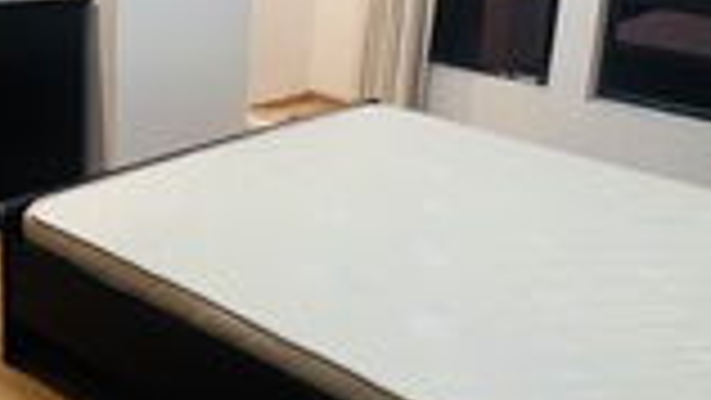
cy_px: 65
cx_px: 371
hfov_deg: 49.4
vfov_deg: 28.3
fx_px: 773
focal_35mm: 41
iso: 320
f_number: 1.8
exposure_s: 1/50
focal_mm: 1.57
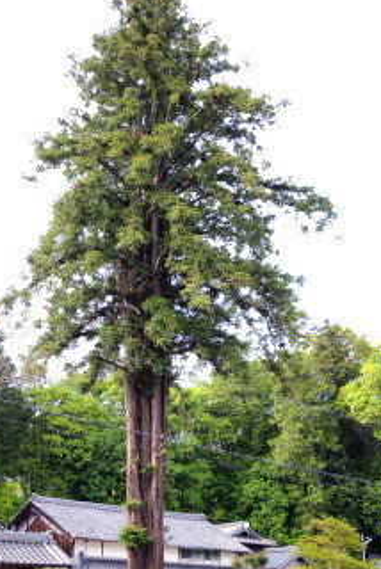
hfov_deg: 27.0
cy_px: 296
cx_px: 161
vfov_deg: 39.6
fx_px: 792
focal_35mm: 50
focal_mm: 35
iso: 800
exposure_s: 1/500
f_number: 9
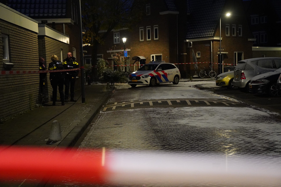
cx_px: 140
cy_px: 94
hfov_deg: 36.2
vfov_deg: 24.6
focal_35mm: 55
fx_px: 429
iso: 10000
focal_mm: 55
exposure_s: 1/100
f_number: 2.8
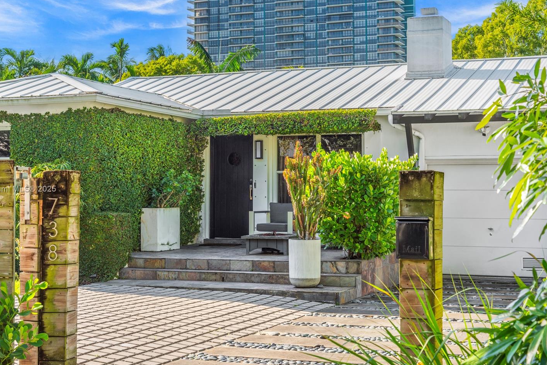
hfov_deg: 32.3
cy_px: 190
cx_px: 241
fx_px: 942
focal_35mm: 62
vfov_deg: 21.9
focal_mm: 55
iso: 100
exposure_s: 1/80
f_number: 8
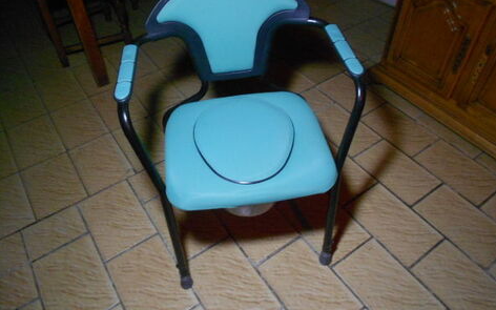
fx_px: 378
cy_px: 129
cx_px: 251
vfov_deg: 44.4
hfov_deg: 66.5
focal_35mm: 28
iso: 400
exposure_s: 1/8
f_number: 3.2
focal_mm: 4.6
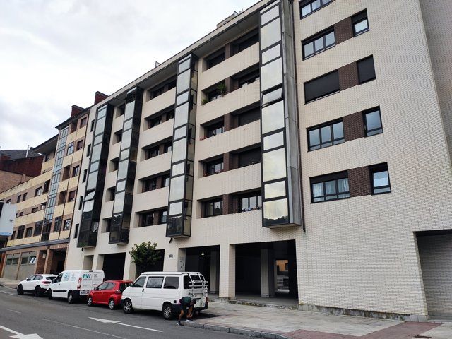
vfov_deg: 53.1
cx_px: 226
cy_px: 170
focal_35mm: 26
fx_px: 339
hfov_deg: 67.3
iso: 220
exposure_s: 1/100
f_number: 1.75
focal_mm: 4.77
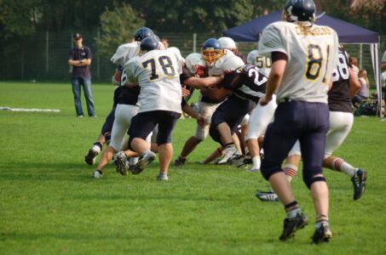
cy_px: 128
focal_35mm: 225
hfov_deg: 9.2
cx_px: 193
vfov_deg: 6.1
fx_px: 2407
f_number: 4.5
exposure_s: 1/1000
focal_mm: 150
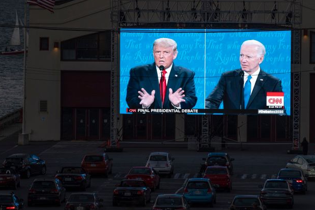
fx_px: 2485
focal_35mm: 284
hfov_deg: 7.3
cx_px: 195
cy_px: 46
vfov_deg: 4.8
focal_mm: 170
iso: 160
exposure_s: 1/200
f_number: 5.6
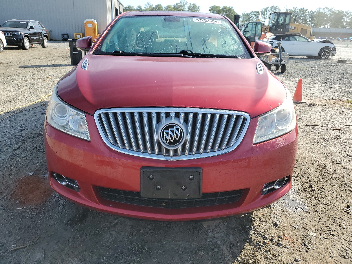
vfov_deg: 53.1
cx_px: 176
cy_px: 132
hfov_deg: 67.3
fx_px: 264
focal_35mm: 26
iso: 50
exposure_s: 1/1429
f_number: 1.5
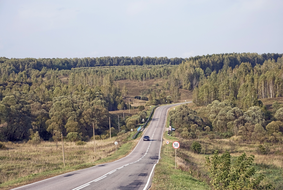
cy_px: 95
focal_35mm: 99
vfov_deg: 13.9
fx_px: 779
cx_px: 142
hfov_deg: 20.6
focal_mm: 66
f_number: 7.1
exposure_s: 1/200
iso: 100
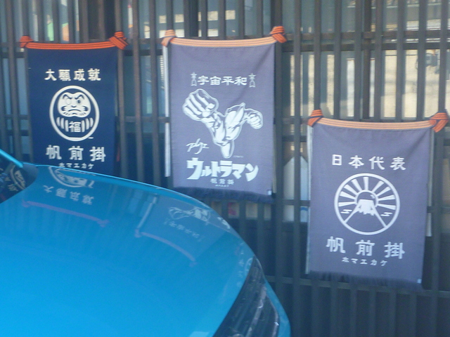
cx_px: 225
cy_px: 168
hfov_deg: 63.4
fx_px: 364
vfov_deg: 49.7
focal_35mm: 28
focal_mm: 4.9
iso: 100
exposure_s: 1/30
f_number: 3.3
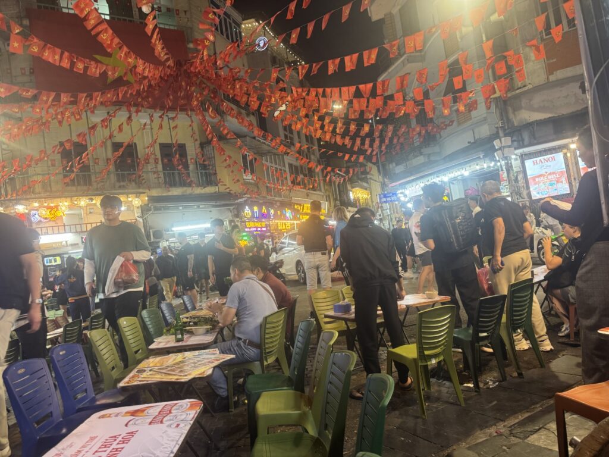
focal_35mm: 24
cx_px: 304
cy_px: 228
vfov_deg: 56.8
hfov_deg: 71.6
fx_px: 422
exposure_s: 1/50
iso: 200
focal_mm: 6.76
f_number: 1.78
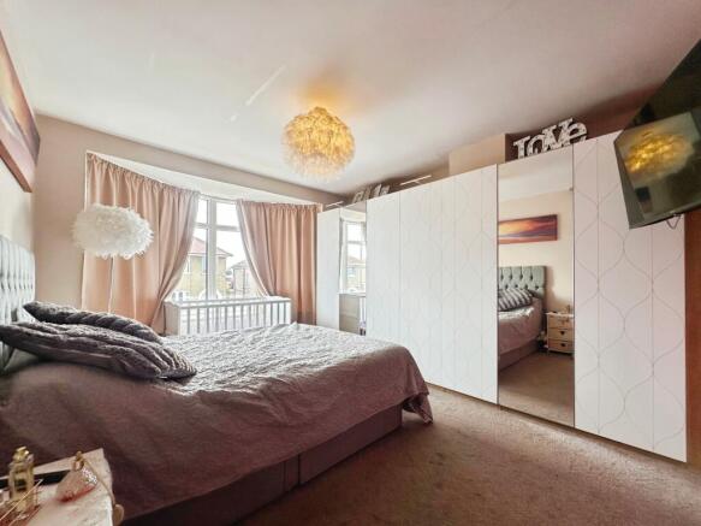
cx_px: 350
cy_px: 263
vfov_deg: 85.7
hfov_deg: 102.1
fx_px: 283
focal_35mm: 14
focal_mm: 2.22
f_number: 2.2
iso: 40
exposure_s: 1/99
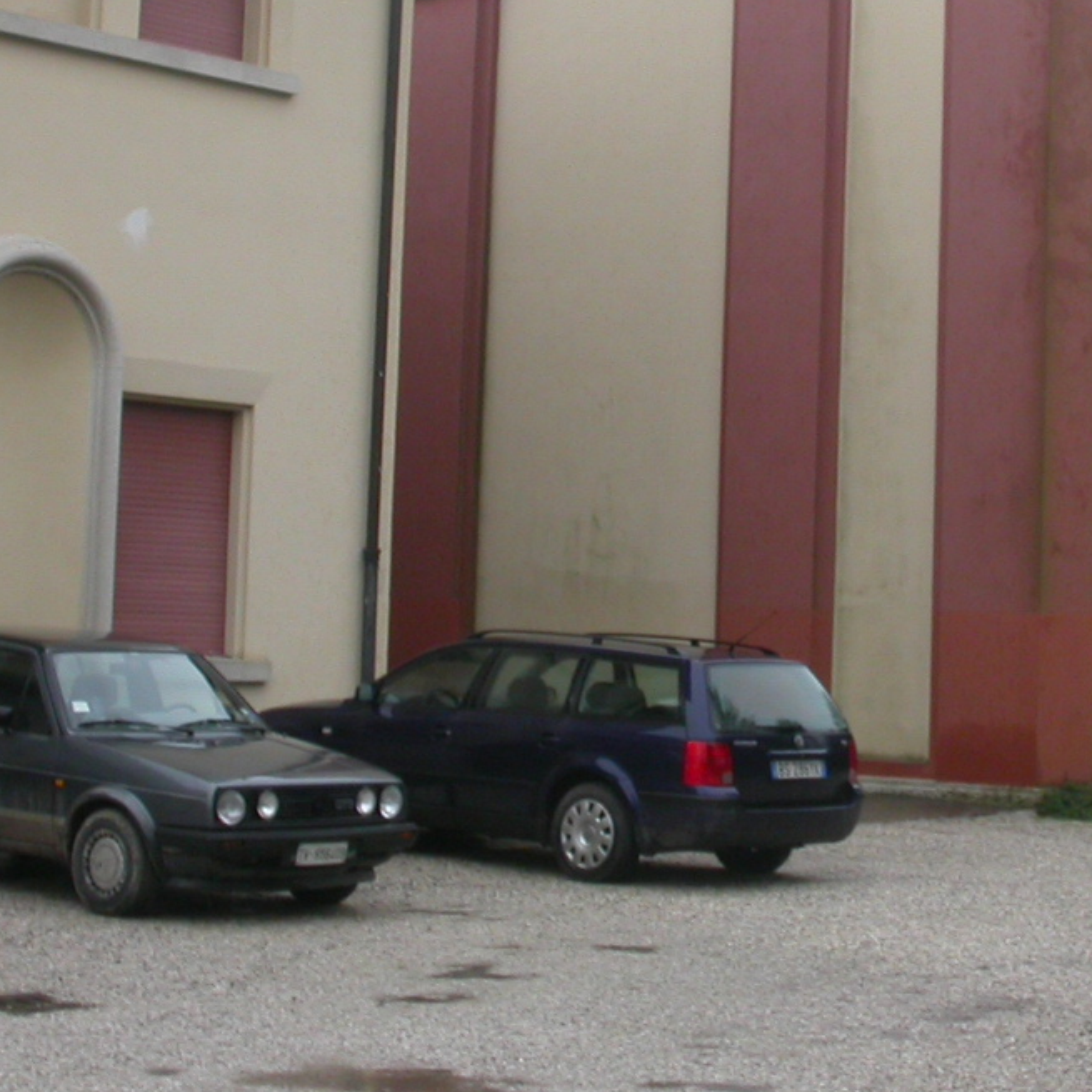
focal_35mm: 82
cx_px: 817
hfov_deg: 21.0
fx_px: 2927
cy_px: 300
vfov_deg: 21.0
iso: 100
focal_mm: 7.85
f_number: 4.7
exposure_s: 1/30
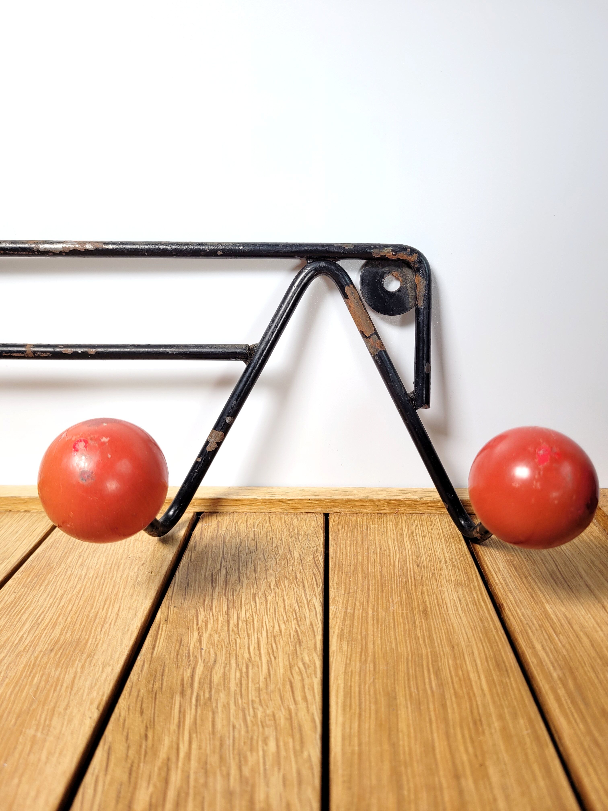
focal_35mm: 26
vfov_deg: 67.3
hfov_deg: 53.1
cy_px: 406
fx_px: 609
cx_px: 304
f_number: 1.8
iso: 40
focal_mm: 5.4
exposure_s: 1/545
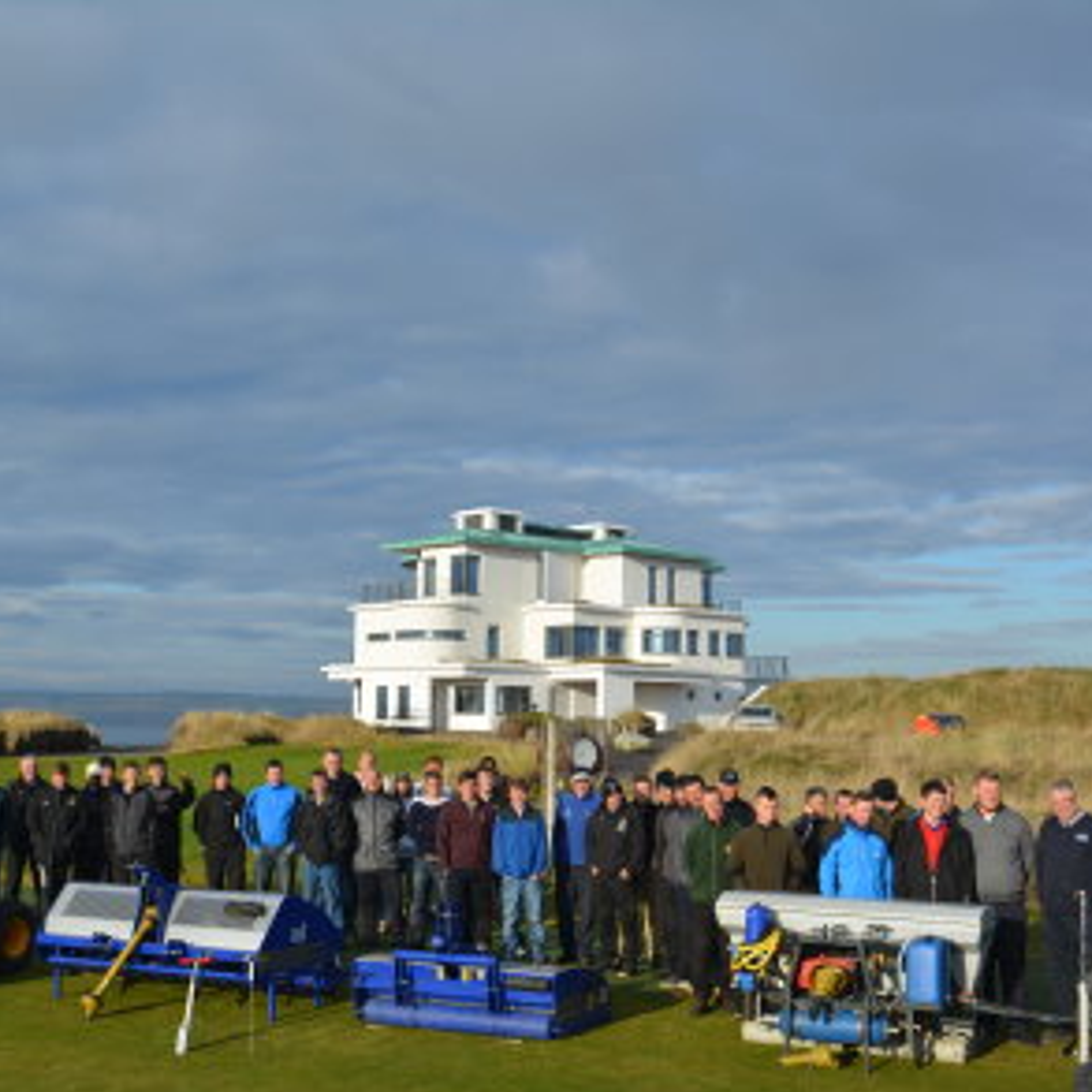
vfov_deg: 36.1
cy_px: 555
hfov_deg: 36.1
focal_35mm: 47
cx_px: 526
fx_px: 1677
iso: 100
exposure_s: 1/250
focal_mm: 24
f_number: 8
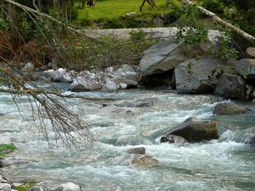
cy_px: 96
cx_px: 128
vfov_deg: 10.0
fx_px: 1098
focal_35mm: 149
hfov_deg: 13.3
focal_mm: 19.2
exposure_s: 1/60
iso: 100
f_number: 3.6
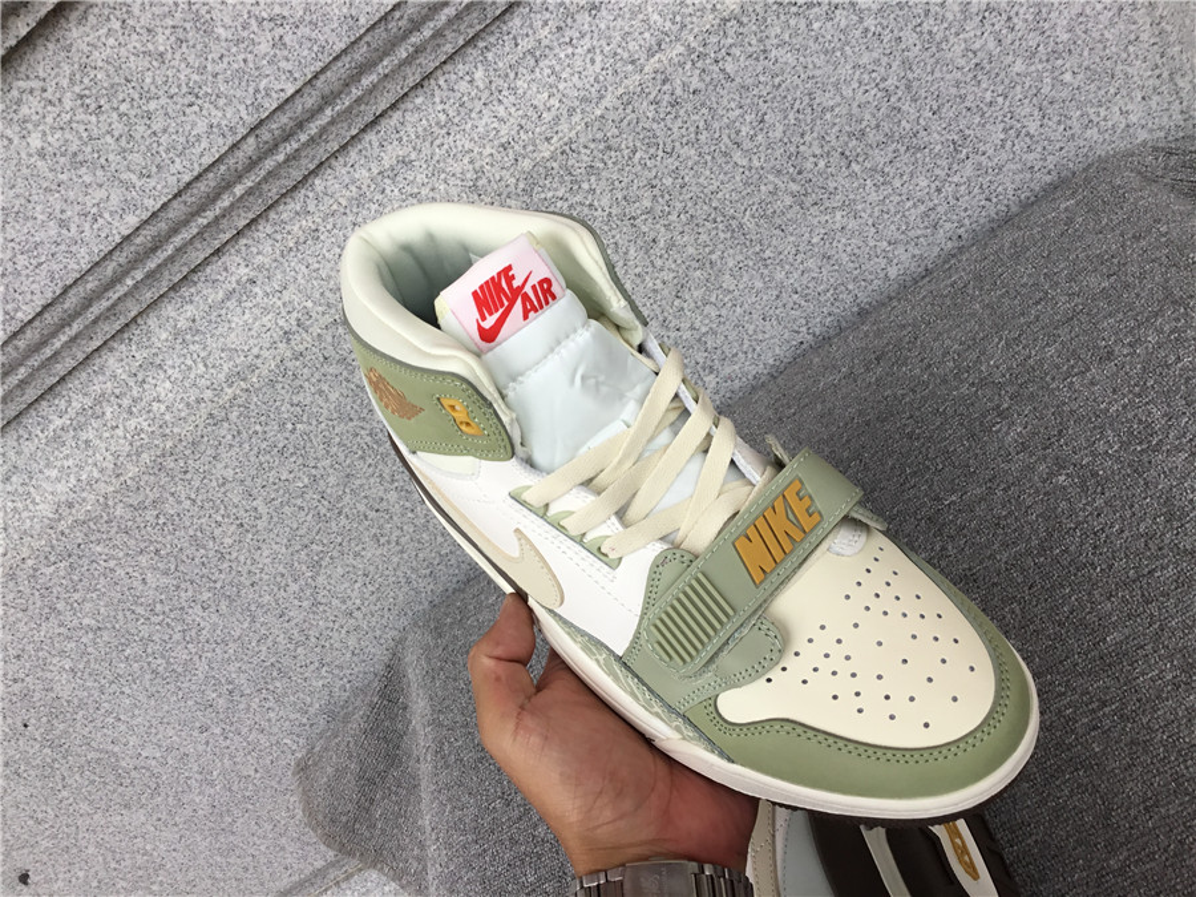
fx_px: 1071
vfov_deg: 45.4
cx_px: 598
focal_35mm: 31
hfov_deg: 58.4
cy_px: 448
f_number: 2.4
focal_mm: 3.3
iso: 25
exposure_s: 1/105
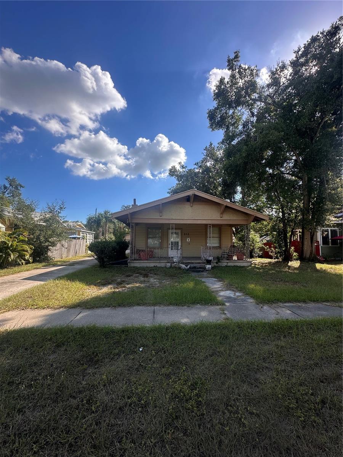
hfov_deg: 85.7
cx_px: 172
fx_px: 185
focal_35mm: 14
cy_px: 228
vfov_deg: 102.1
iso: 40
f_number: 2.2
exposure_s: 1/1304
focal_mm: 2.22
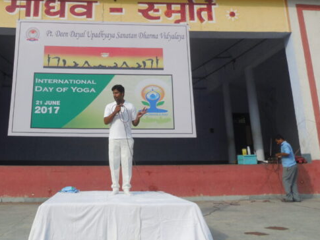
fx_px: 305
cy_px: 91
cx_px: 113
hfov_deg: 54.5
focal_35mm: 33
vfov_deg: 42.7
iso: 125
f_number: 3.1
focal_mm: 4.5
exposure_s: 1/1600
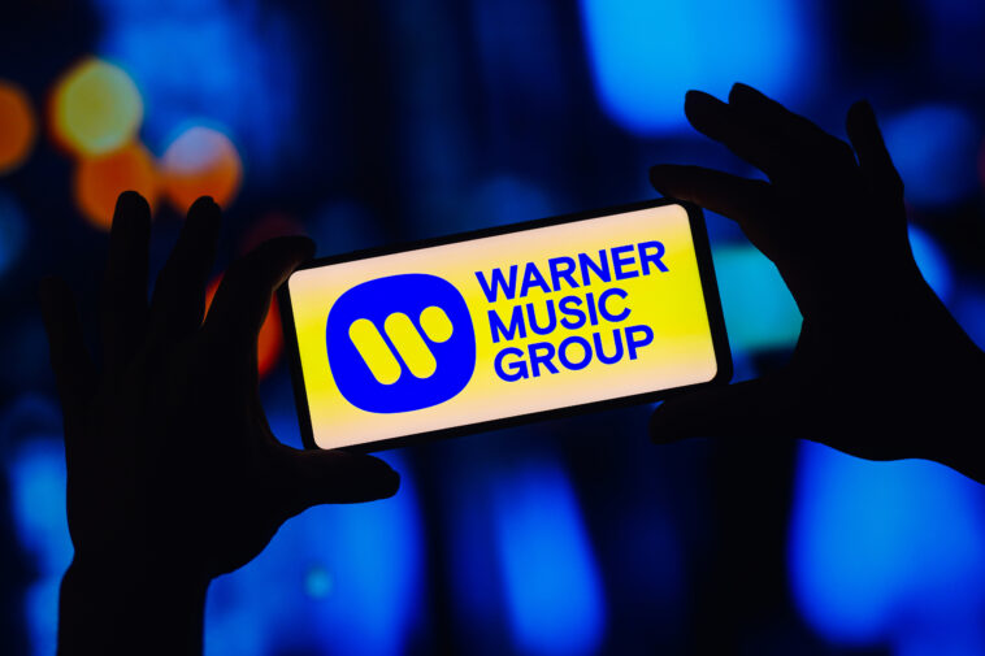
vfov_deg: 18.2
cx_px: 492
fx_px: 2052
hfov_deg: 27.0
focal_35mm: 75
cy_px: 328
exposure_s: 1/80
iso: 160
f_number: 2.8
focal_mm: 50
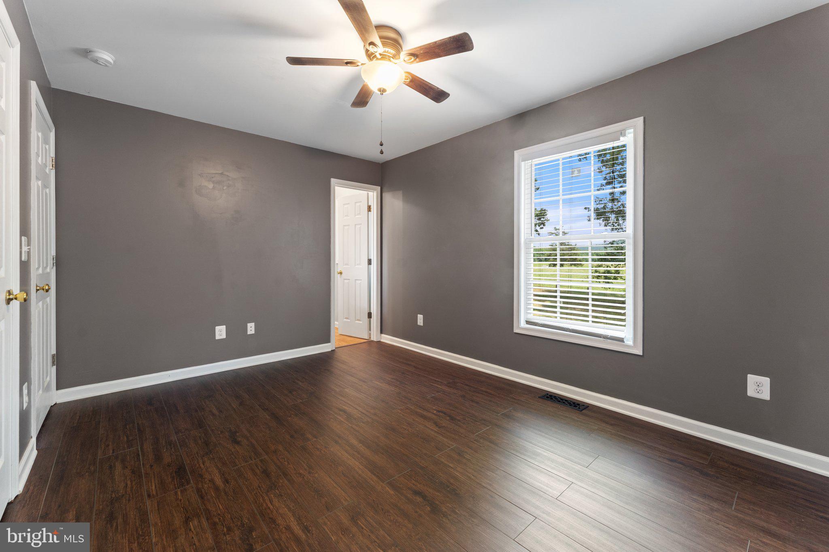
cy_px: 276
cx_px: 414
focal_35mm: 14
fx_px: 322
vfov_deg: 81.2
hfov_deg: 104.3
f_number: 8
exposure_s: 1/2
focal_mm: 14
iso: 500
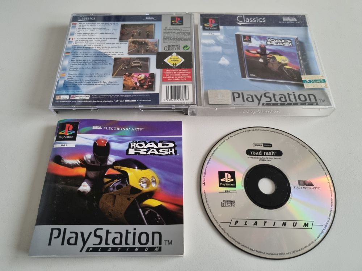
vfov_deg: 53.1
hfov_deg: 67.3
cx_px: 181
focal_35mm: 26
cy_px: 136
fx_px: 272
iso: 500
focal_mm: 5.4
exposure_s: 1/50
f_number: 1.8
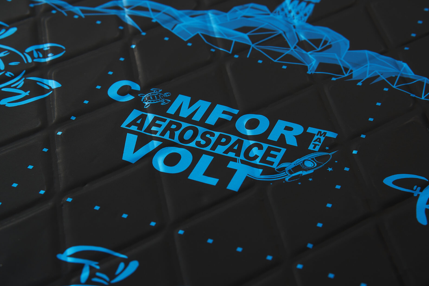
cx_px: 221
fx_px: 965
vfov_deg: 16.8
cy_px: 133
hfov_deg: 25.1
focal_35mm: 81
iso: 100
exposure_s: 1/125
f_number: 8
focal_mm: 50
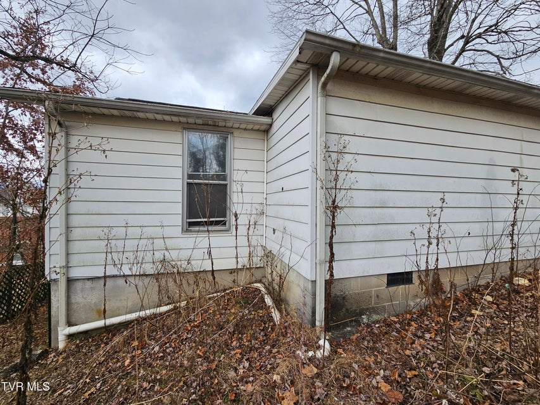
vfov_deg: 89.9
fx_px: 203
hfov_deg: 106.2
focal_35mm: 13
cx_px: 270
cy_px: 202
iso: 50
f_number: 2.2
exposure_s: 1/861
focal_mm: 2.2
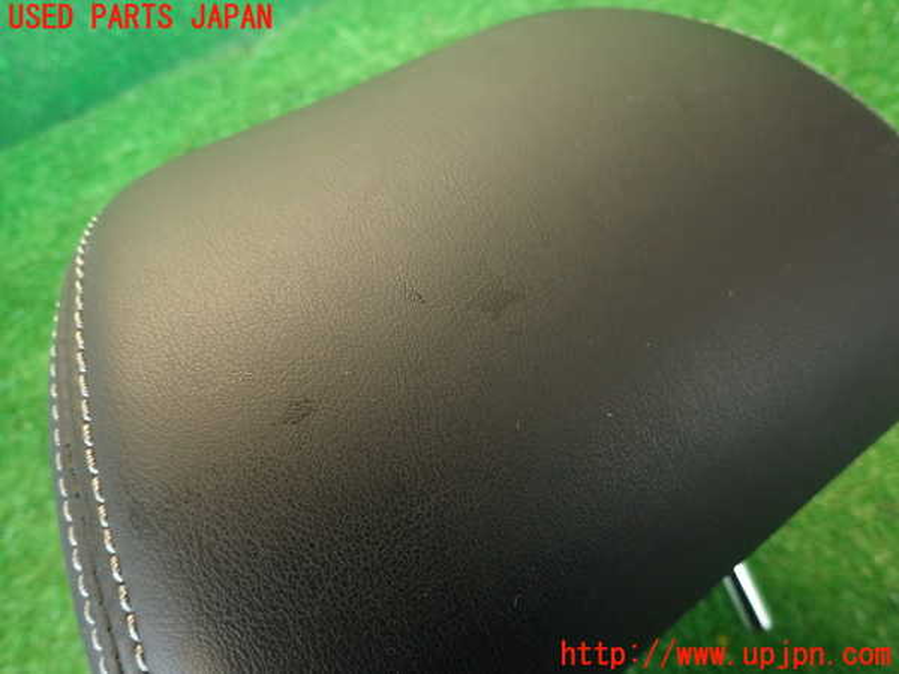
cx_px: 450
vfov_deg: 54.9
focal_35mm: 25
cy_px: 337
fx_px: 649
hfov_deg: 69.4
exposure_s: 1/30
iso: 320
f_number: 2
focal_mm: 4.5
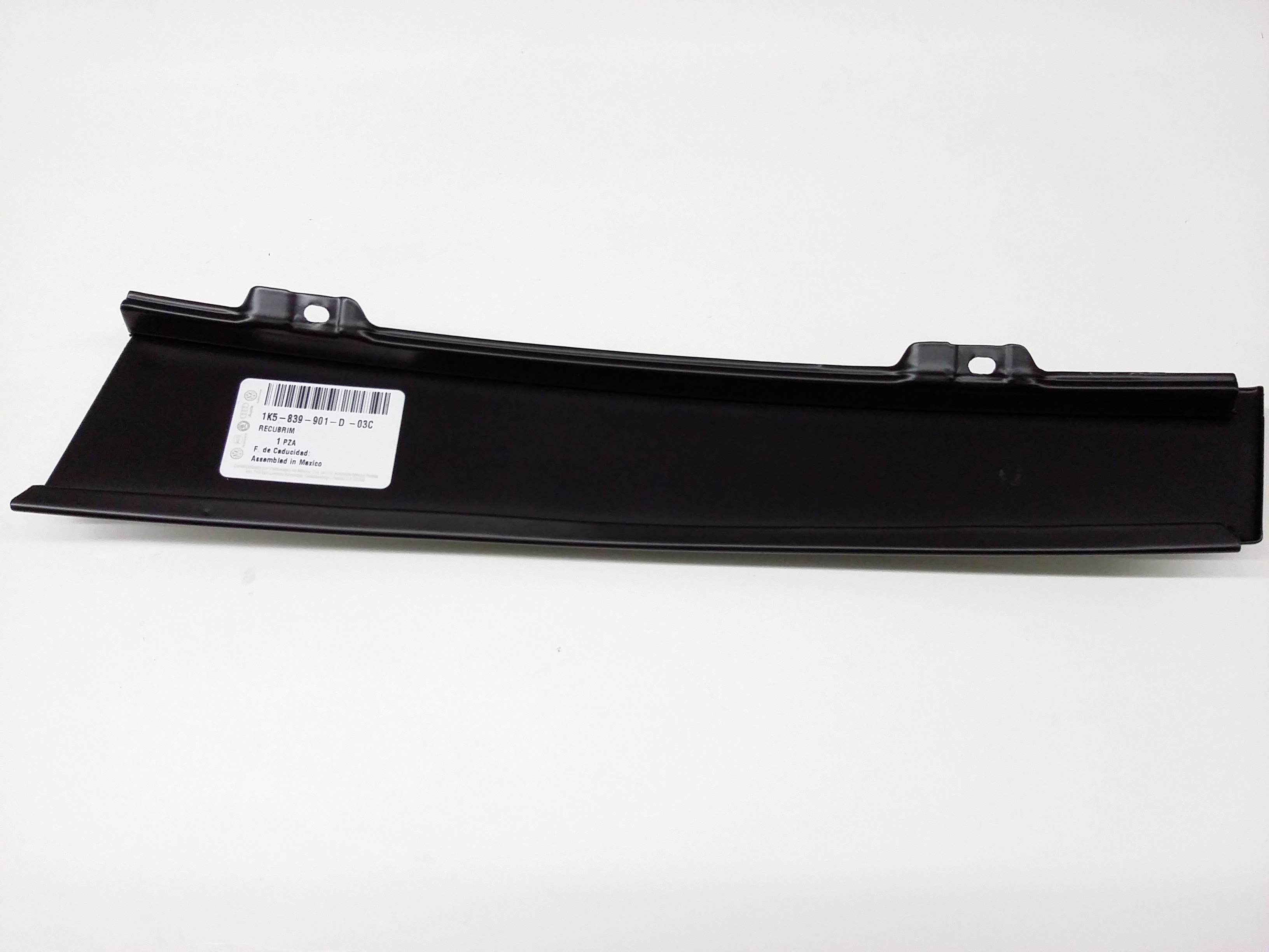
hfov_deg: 56.8
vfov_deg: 44.2
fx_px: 1173
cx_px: 634
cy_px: 476
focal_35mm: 32
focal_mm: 3.4
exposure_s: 1/15
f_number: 2.4
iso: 200
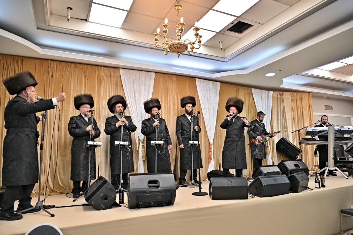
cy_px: 118
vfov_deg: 53.1
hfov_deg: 73.7
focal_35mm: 24
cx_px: 176
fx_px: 235
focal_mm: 24
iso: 500
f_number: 4
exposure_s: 1/160
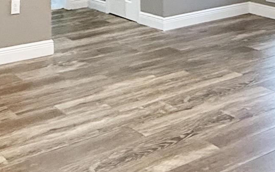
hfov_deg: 29.0
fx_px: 532
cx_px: 142
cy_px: -138
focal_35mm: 71
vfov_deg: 15.7
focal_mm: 2.22
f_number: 2.2
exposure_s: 1/120
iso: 640
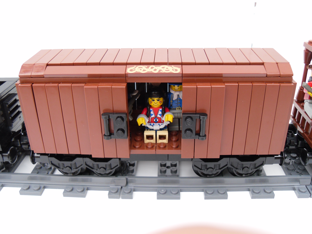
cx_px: 156
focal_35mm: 34
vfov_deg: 41.8
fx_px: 306
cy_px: 117
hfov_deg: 54.0
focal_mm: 6
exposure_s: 1/82
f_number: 2.8
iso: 100
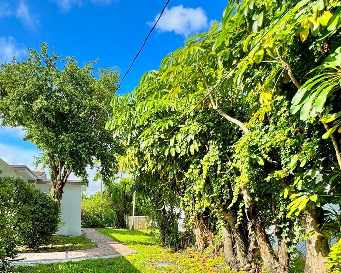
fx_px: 283
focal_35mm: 28
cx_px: 93
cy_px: 220
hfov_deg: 59.5
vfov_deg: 48.5
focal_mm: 2.22
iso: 40
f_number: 2.2
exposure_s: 1/473
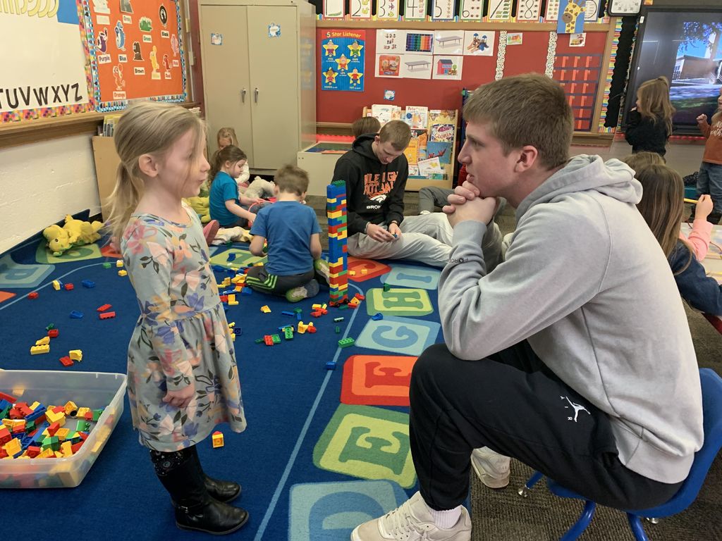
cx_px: 361
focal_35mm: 26
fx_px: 542
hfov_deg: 67.3
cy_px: 270
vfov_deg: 53.1
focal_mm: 4.25
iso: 320
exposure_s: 1/40
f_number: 1.8
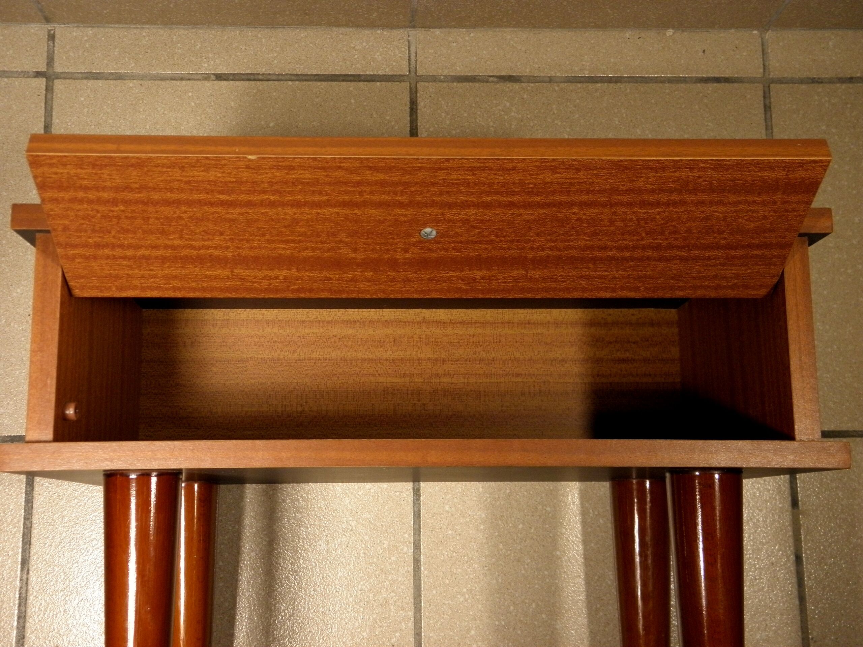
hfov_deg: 42.9
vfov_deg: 32.9
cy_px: 324
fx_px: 1097
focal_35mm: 44
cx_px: 432
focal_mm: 7.9
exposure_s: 1/40
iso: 200
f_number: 3.9
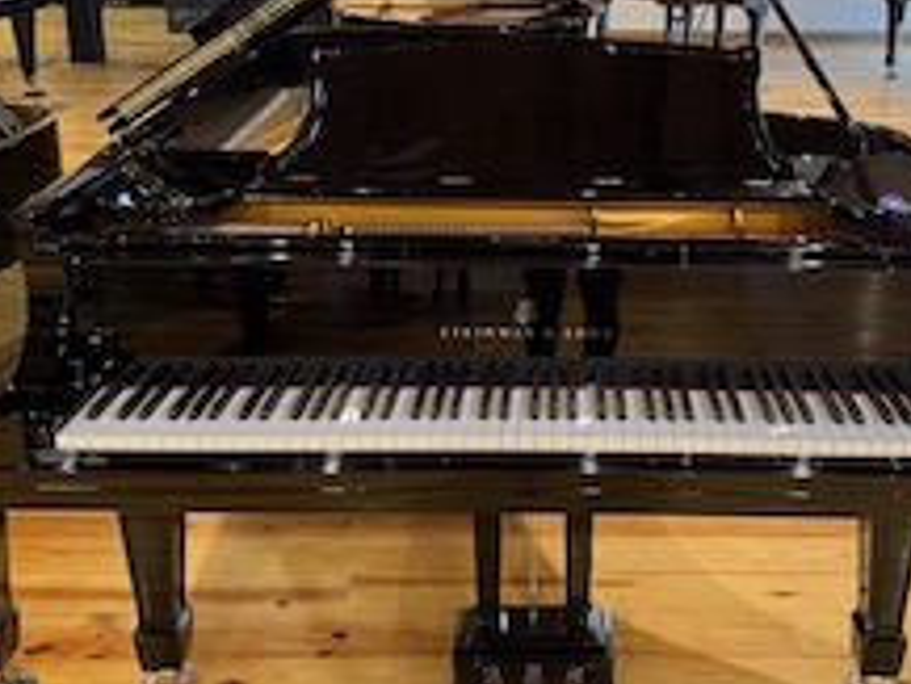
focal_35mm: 41
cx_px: 571
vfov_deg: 34.4
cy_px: 168
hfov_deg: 45.4
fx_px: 1080
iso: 160
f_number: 1.78
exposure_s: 1/60
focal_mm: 6.76
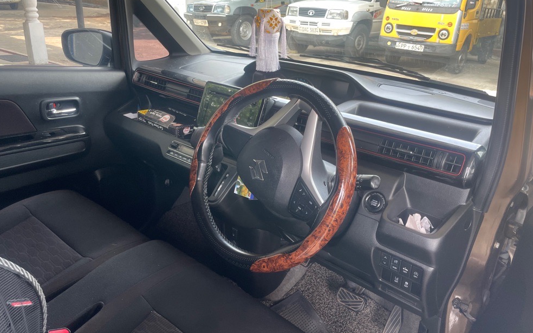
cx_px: 267
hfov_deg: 66.5
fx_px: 407
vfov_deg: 44.5
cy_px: 161
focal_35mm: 28
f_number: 1.6
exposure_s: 1/121
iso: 64
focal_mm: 4.2
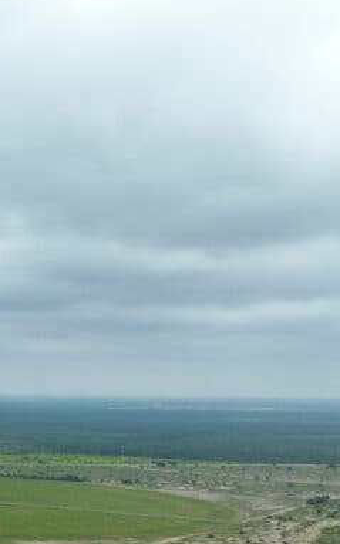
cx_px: -307
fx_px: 1009
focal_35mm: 68
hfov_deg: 15.7
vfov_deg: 29.8
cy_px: 398
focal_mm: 12.29
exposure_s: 1/60
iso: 100
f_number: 4
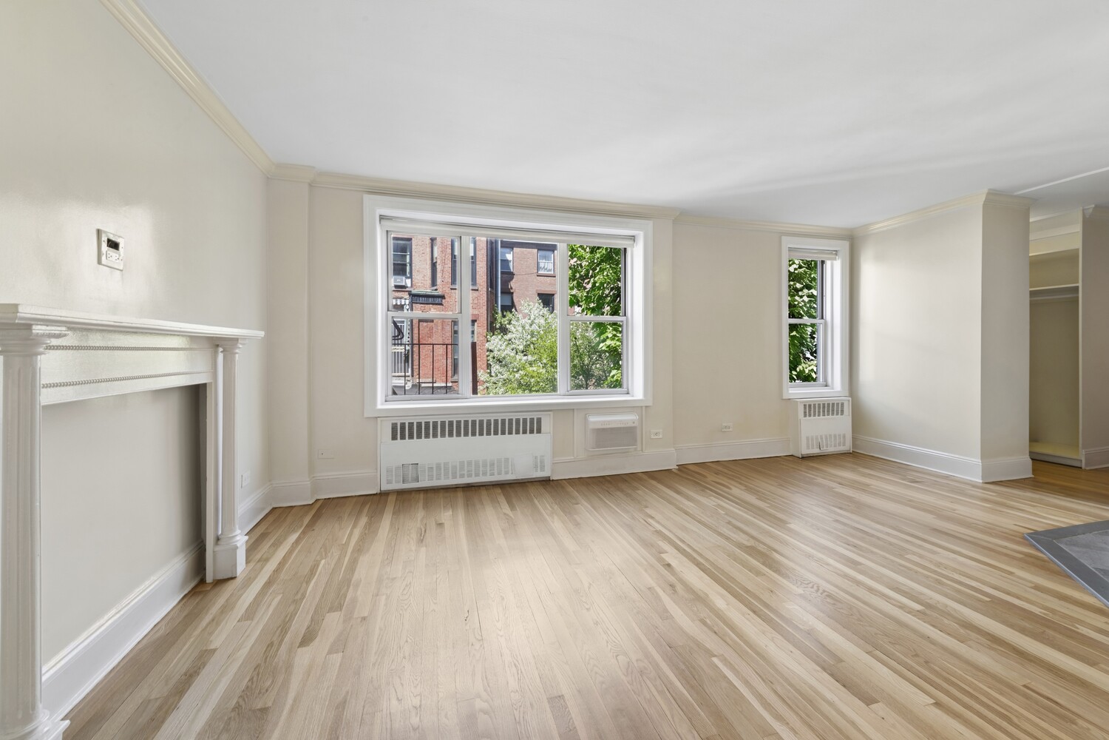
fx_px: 431
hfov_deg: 104.3
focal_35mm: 14
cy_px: 370
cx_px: 554
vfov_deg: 81.2
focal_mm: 14
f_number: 13
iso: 100
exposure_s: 1/1.25
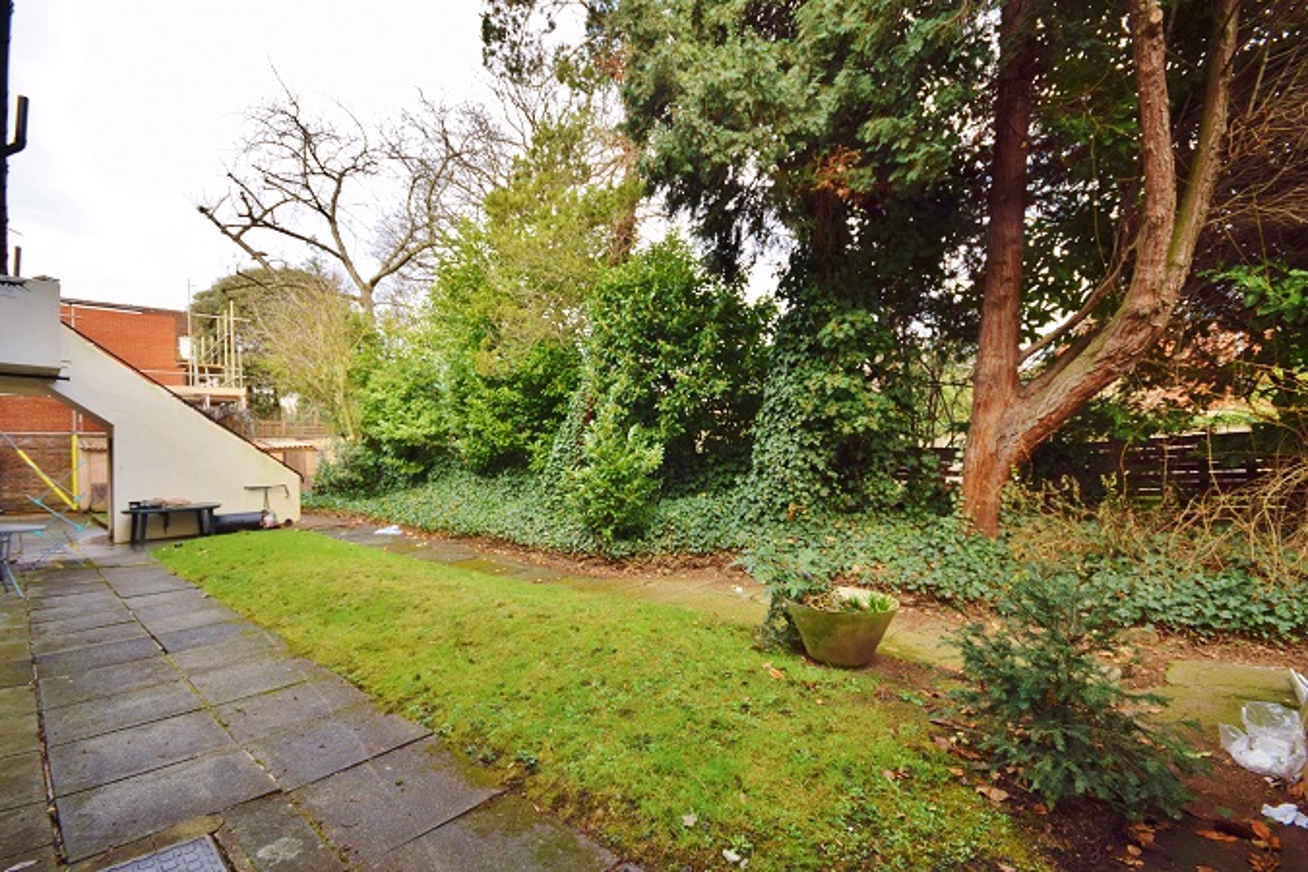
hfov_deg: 100.4
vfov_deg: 77.3
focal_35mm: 15
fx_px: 545
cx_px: 654
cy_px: 436
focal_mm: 10
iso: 400
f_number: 6.3
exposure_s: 1/160
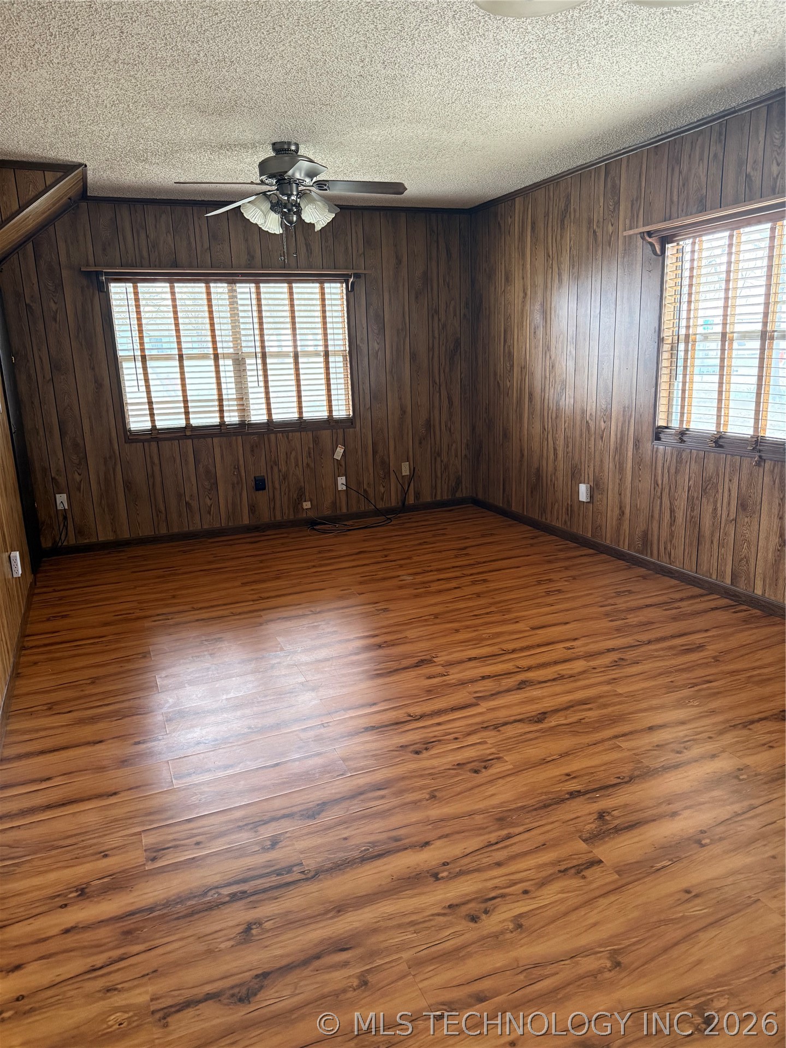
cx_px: 393
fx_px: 727
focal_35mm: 24
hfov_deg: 56.8
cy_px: 524
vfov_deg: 71.6
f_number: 1.78
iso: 400
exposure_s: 1/60
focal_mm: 6.76
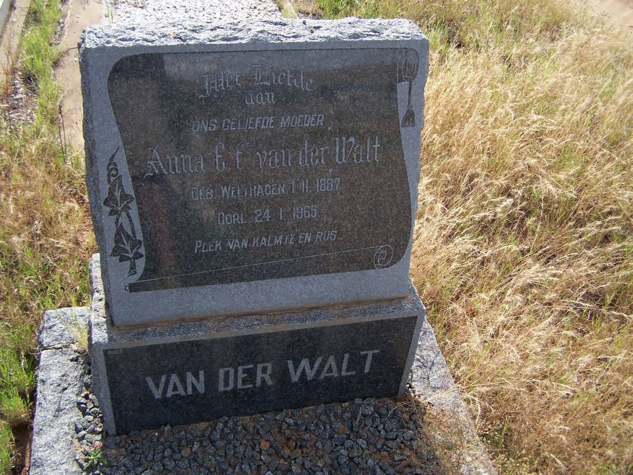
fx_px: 695
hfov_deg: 49.0
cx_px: 316
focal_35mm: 38
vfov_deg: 37.7
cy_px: 238
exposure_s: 1/350
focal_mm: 6.3
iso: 80
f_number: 2.8
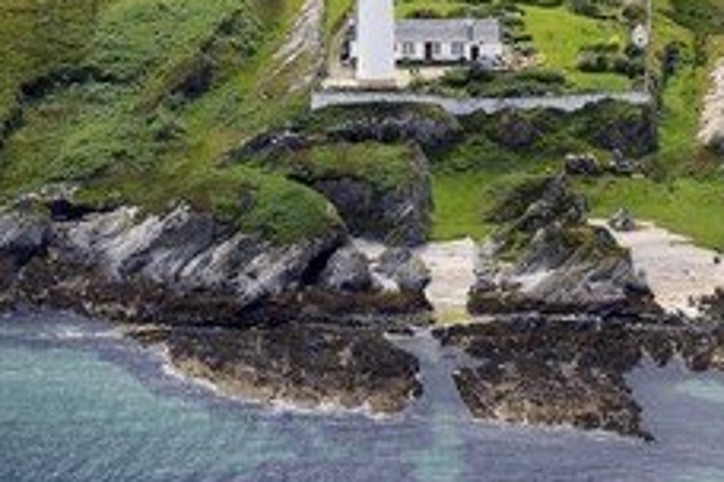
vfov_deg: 3.7
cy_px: 117
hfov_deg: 5.6
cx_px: 641
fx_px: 7420
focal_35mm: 369
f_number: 7.1
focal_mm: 200
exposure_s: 1/800
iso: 400
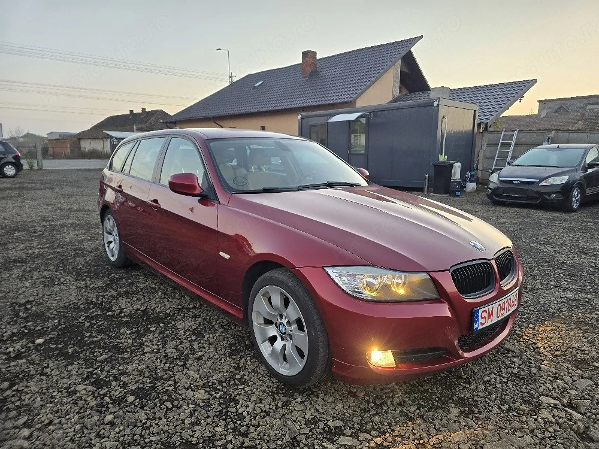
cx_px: 300
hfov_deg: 73.9
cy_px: 224
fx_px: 398
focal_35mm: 23
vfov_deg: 58.9
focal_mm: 6.3
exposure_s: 1/80
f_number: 1.7
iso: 80
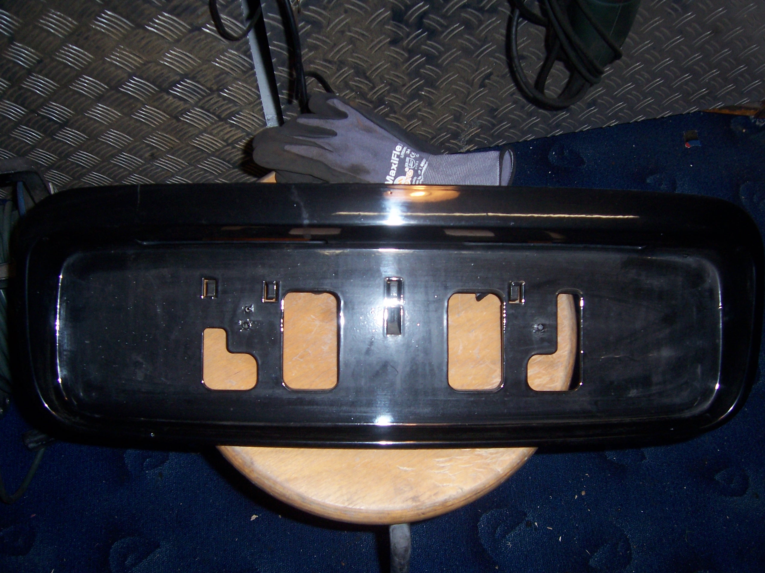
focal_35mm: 36
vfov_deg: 39.7
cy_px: 286
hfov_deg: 51.4
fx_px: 796
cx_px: 382
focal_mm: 6
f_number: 3
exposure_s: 1/60
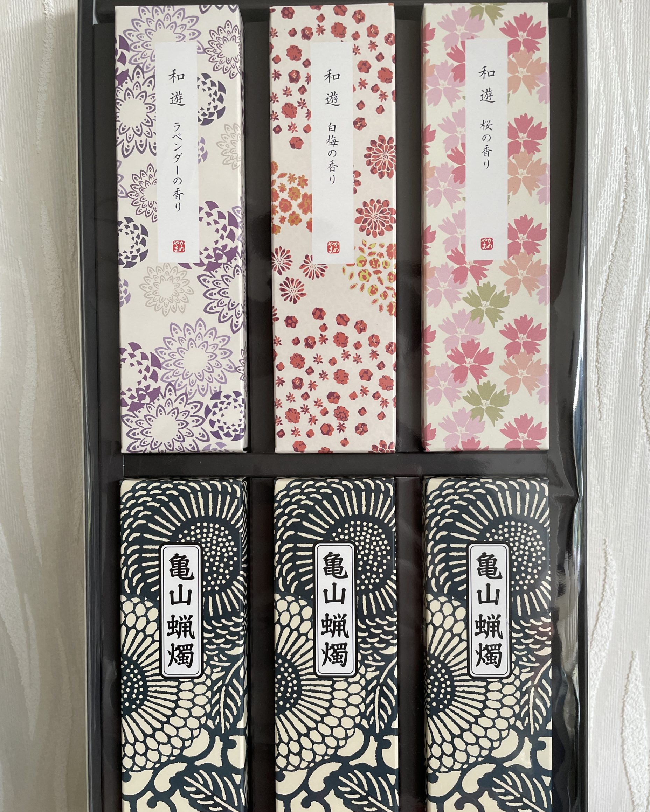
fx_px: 673
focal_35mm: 28
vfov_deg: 62.1
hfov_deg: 51.5
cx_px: 336
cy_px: 441
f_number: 1.6
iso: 125
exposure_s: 1/105
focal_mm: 4.2
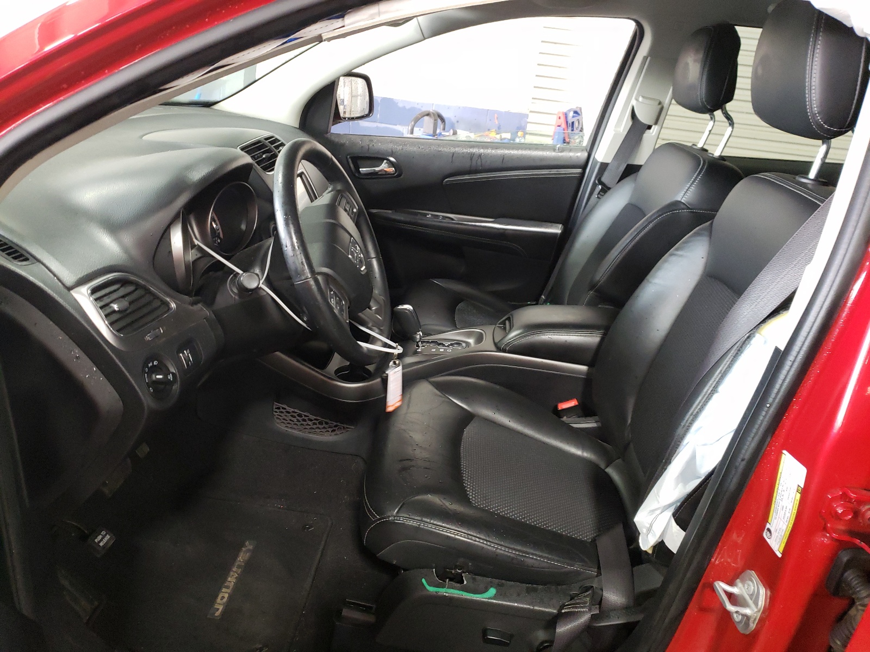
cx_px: 435
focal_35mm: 26
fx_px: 653
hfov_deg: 67.3
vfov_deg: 53.1
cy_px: 326
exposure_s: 1/30
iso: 281
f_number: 1.5
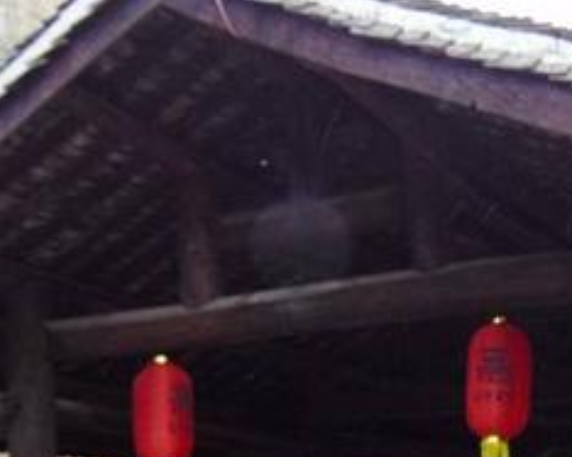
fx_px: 1269
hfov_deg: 24.8
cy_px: 484
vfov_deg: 19.7
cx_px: 488
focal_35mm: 75
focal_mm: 4.5
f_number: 3
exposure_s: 1/125
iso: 80
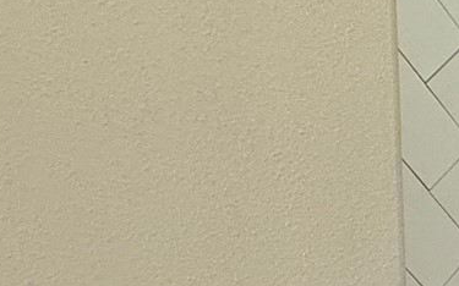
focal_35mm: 76
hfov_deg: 21.7
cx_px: 726
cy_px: 395
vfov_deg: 16.0
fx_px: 950
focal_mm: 2.22
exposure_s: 1/91
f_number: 2.2
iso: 320
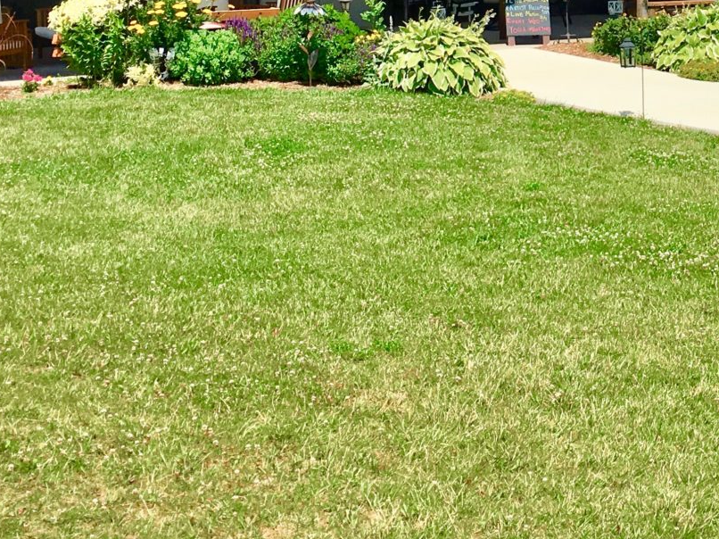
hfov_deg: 26.2
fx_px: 1495
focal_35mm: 72
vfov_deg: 19.7
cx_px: 640
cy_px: -18
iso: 25
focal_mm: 4.15
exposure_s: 1/2024
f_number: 2.2
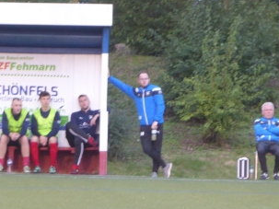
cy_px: 131
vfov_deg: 2.5
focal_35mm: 595
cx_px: 97
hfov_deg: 3.3
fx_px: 4794
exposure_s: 1/10
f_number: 6
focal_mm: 71.7
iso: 640
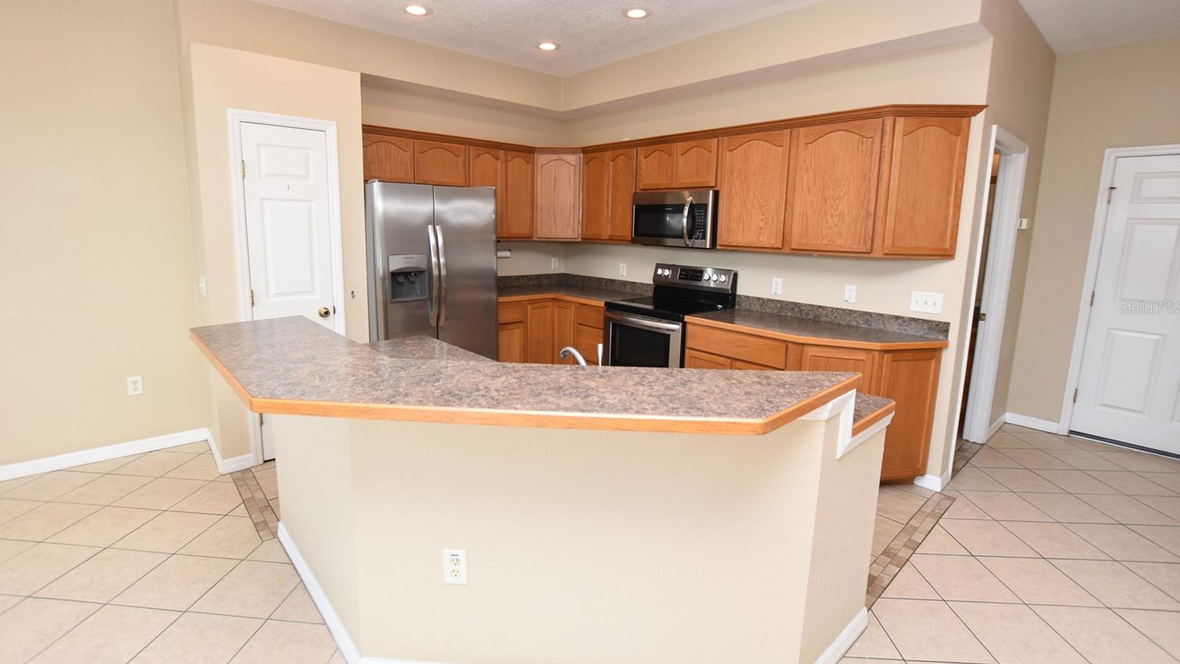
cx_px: 586
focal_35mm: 16
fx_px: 501
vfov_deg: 67.0
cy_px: 307
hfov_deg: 99.4
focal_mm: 10
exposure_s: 1/100
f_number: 5
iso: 200
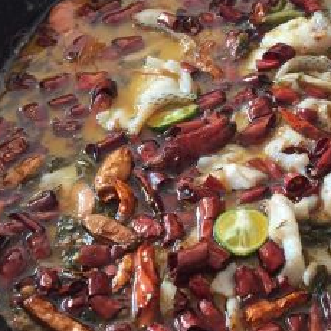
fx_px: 844
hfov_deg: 21.7
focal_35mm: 78
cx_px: 301
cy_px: 136
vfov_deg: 22.2
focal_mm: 4.15
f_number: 2.2
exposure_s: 1/60
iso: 32
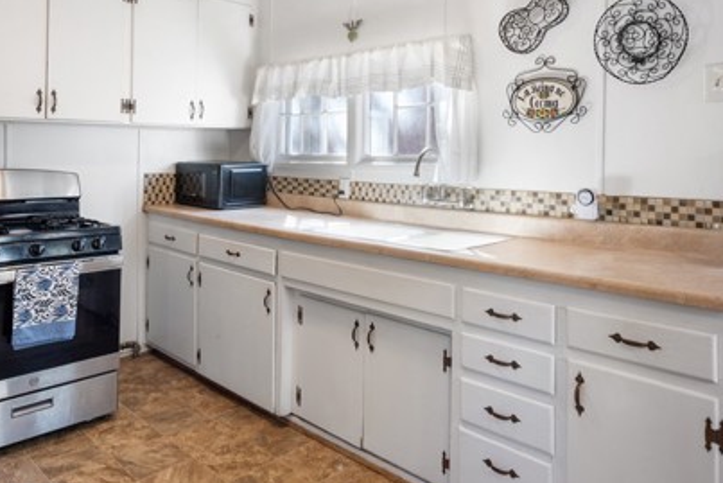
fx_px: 542
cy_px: 143
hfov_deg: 67.3
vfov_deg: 46.8
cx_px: 335
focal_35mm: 27
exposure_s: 30
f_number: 22
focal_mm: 17
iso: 40
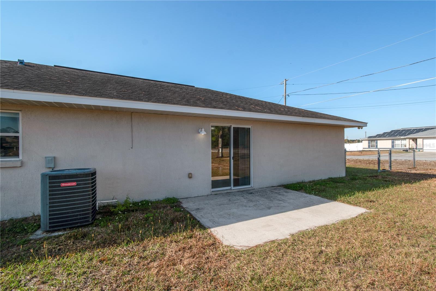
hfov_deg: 100.4
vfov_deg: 77.3
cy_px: 146
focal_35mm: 15
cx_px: 218
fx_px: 182
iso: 100
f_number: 9
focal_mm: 10
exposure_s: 1/200
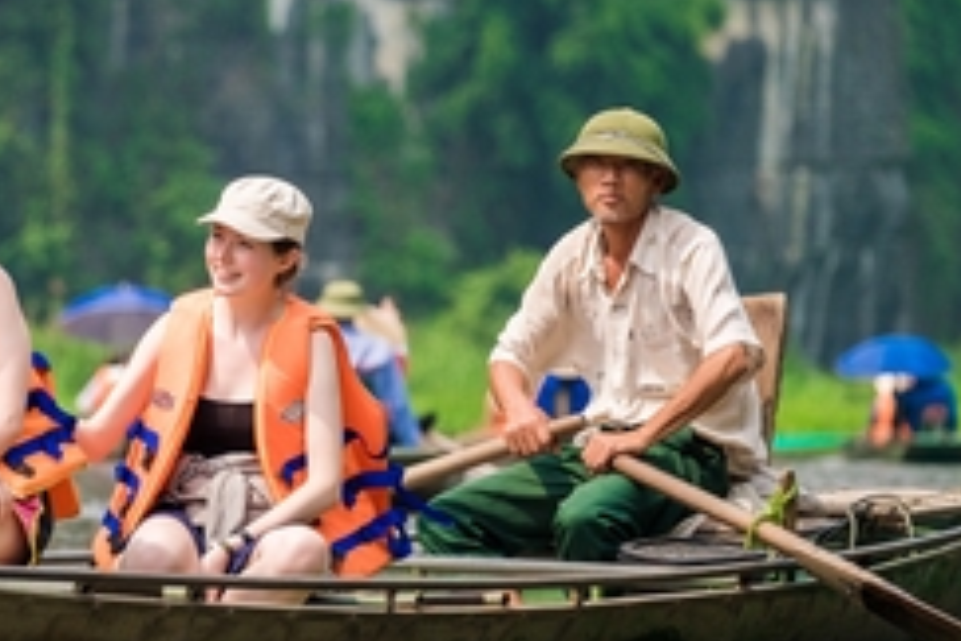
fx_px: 9422
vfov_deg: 3.9
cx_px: 293
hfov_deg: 5.8
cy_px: 265
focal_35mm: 353
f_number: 2.8
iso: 200
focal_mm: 119.2
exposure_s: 1/1900
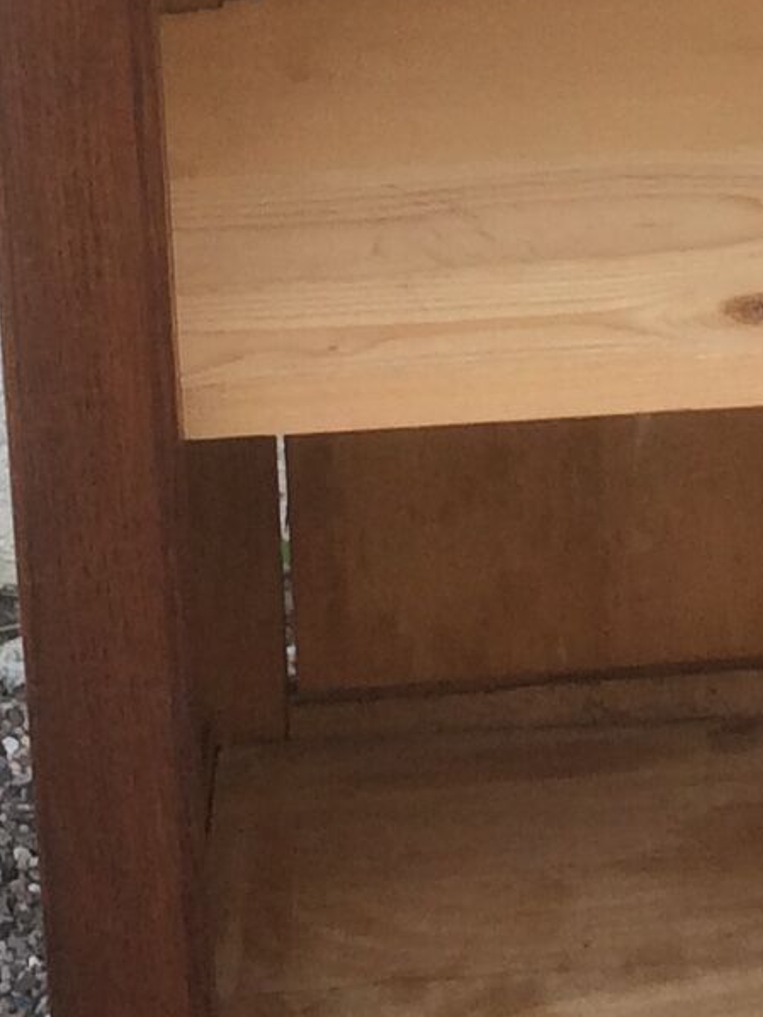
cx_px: 1210
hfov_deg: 9.1
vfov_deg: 11.9
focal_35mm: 158
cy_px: -586
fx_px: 4645
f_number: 2.2
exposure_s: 1/246
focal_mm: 4.15
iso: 32
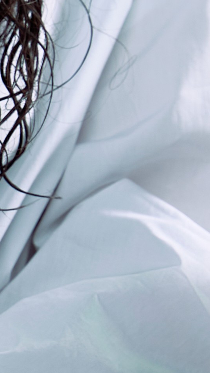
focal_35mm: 494
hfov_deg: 2.4
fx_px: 4888
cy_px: 125
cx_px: -297
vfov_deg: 4.4
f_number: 4.5
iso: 100
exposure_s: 1/100
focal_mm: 75
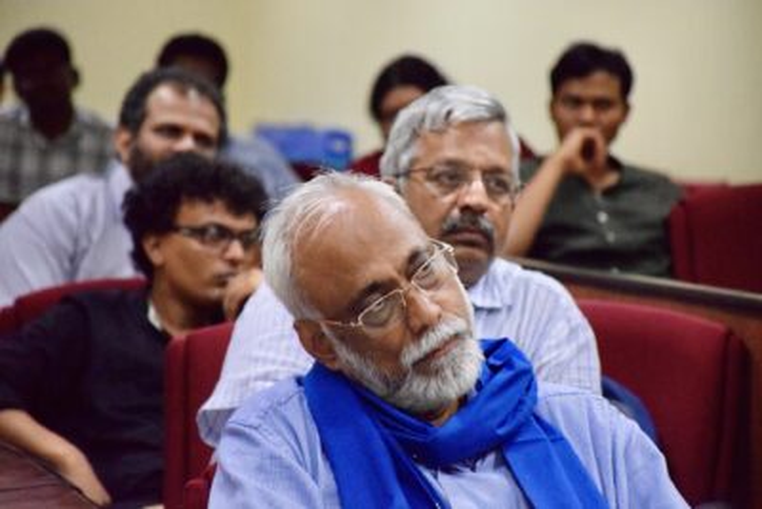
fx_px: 4446
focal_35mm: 210
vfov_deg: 6.5
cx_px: 381
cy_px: 254
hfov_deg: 9.8
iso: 12800
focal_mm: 140
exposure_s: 1/250
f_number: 5.6
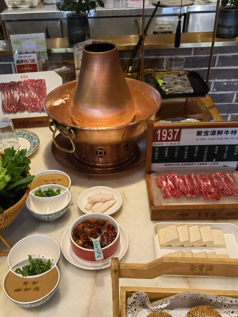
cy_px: 179
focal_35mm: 35
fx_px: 321
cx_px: 99
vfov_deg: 52.5
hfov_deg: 40.6
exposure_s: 1/60.2
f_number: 1.8
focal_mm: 5.54
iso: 250
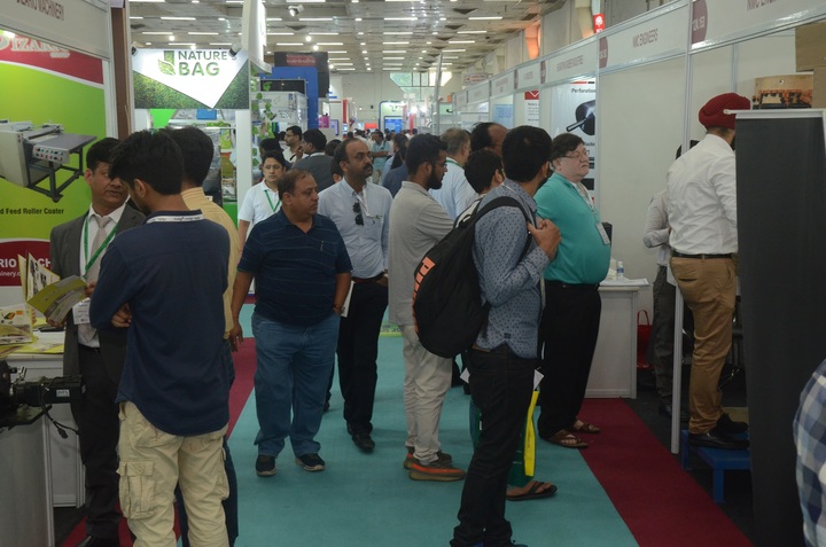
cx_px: 413
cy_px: 274
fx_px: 1202
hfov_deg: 37.9
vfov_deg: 25.6
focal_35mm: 52
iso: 1600
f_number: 7.1
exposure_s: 1/100
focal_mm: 35
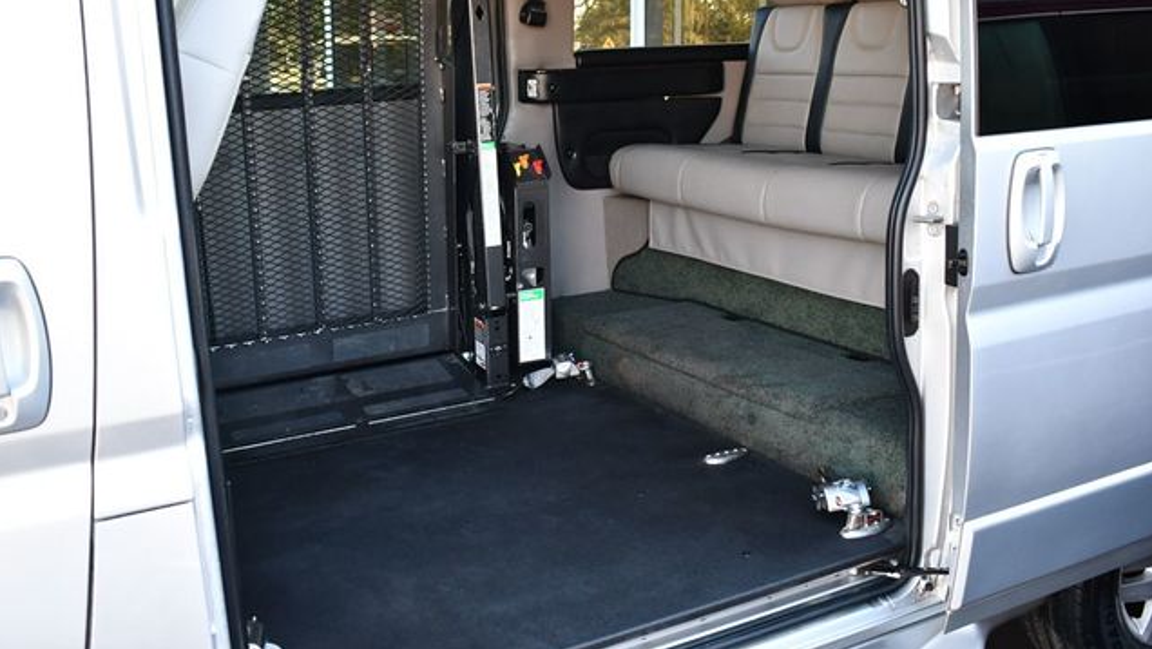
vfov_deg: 31.1
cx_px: 576
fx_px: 1161
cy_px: 268
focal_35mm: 38
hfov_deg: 52.8
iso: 800
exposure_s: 1/250
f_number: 3.5
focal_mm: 18
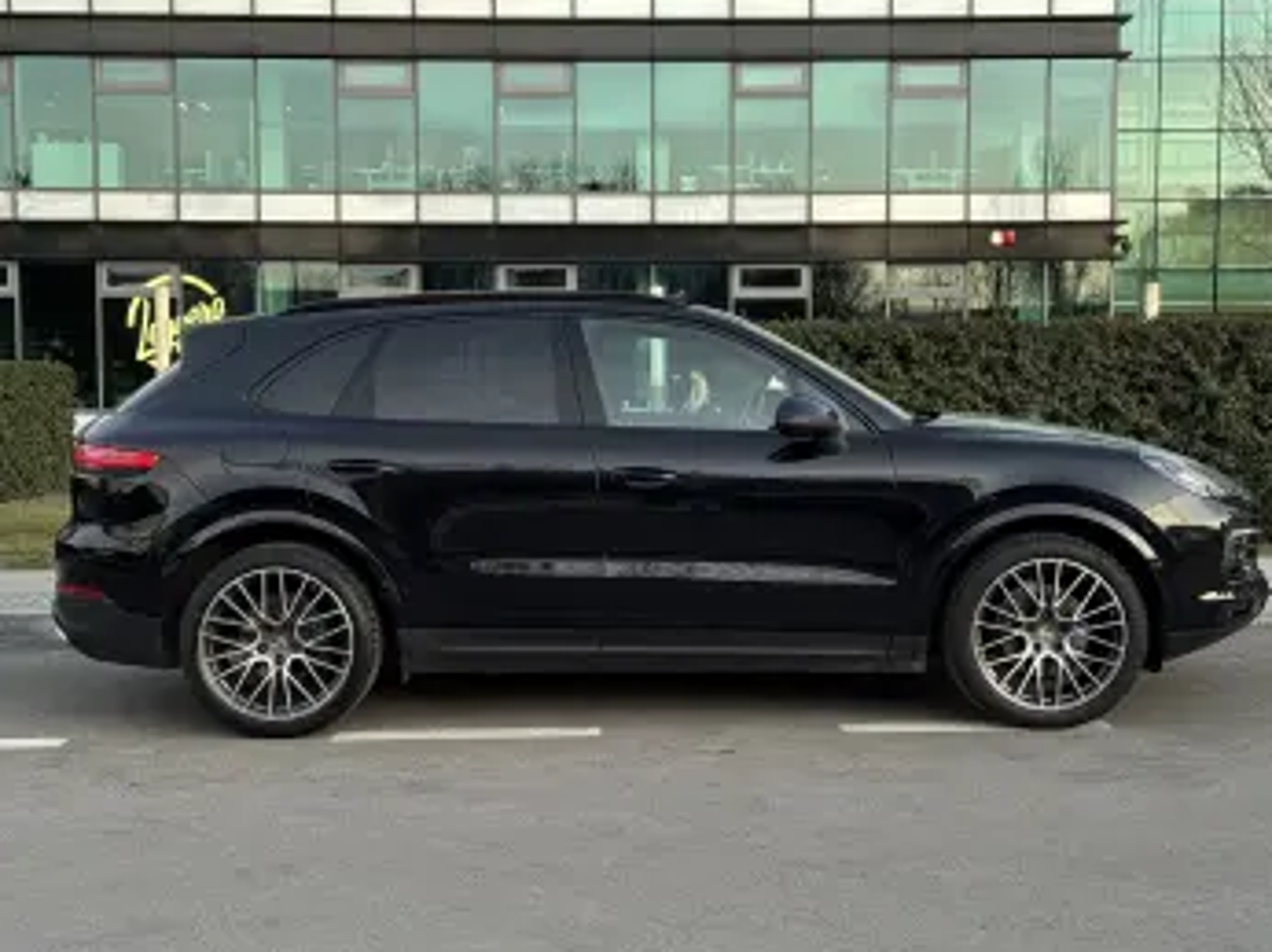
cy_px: 485
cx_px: 647
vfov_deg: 29.1
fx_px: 1836
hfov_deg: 38.2
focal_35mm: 50
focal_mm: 6.76
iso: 100
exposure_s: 1/88
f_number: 1.78
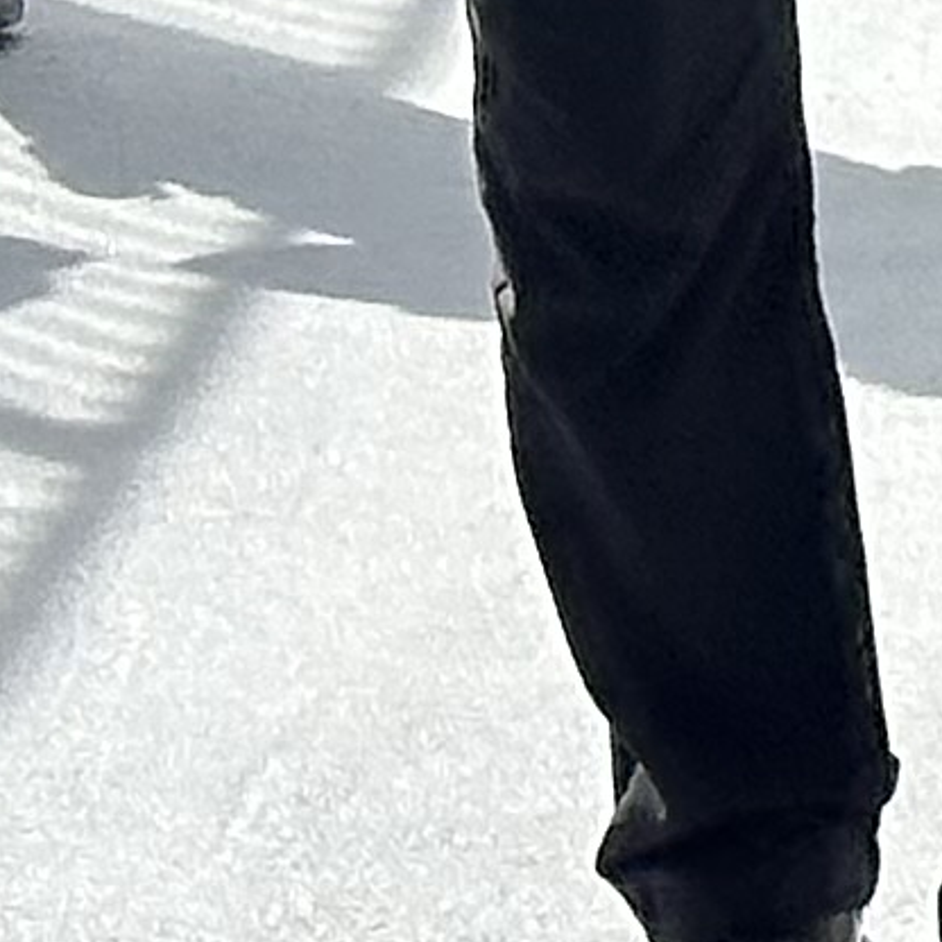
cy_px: -1198
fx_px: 12654
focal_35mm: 411
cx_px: 4287
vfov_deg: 4.2
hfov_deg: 3.9
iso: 64
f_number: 1.78
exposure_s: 1/3058
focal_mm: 6.86
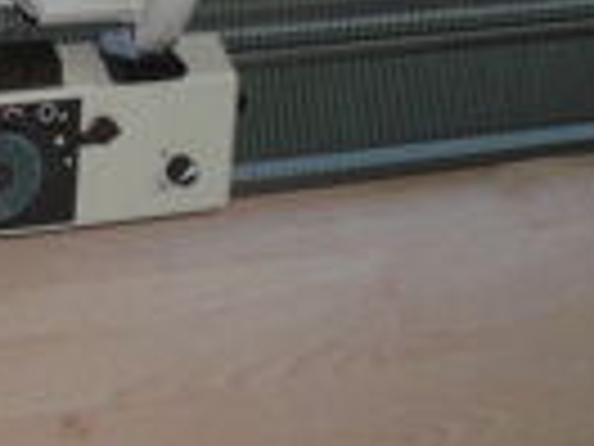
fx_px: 2248
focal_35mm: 131
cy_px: 50
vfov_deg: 11.3
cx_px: -243
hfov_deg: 14.3
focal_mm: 6.3
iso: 200
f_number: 2.8
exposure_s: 1/60
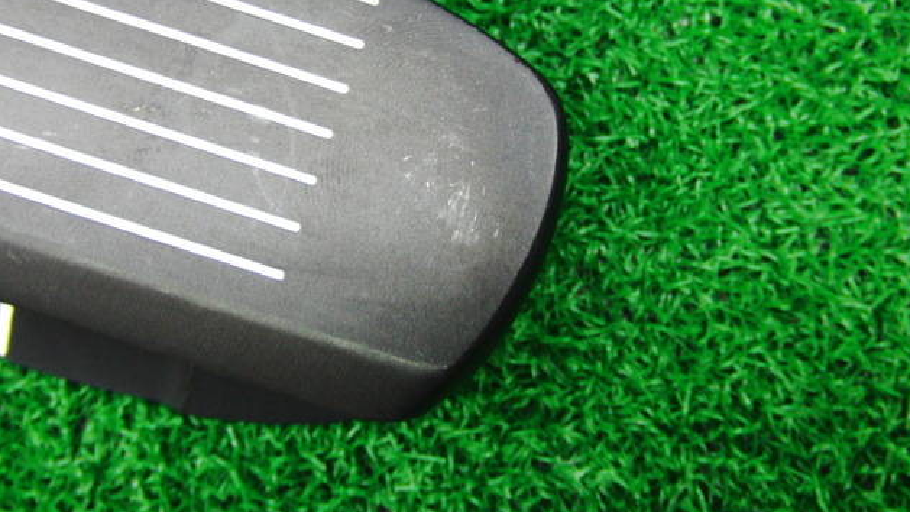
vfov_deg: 28.8
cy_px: 171
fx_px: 989
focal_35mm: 41
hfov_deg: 49.4
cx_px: 462
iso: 400
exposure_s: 1/25
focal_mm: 6.42
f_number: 3.6
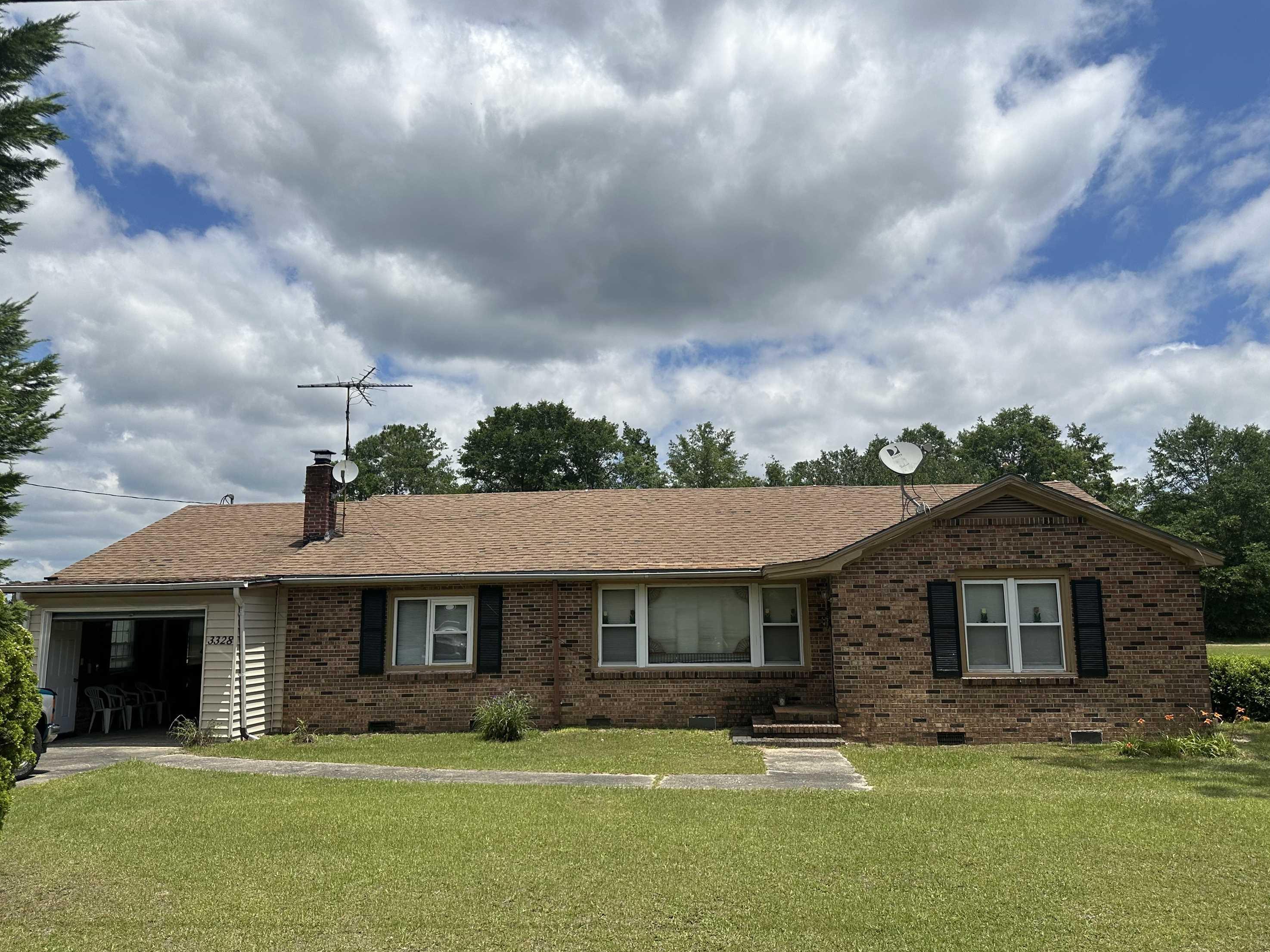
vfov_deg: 54.9
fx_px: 917
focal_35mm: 25
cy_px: 480
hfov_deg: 69.4
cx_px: 641
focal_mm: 6.86
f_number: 1.78
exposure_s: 1/9709
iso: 80
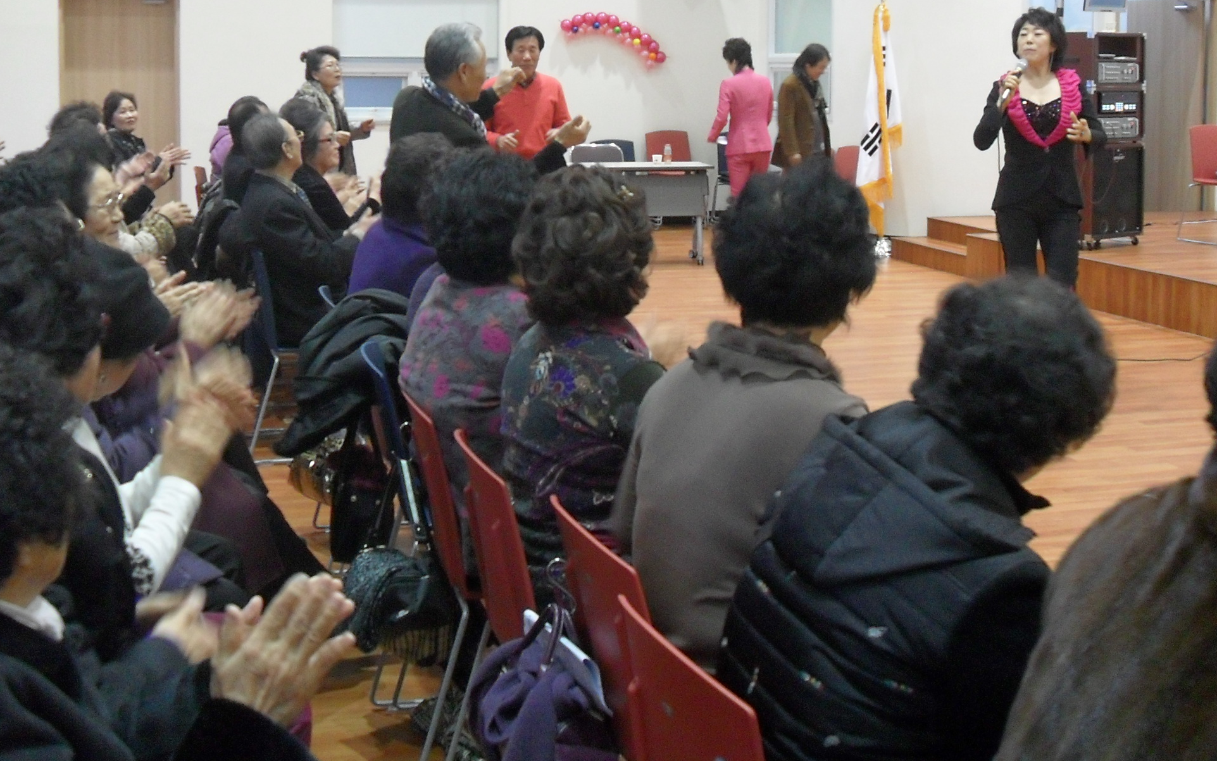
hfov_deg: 40.3
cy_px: 172
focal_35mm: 50
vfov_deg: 25.5
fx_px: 1658
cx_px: 669
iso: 200
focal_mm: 6.2
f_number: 2.8
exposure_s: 1/30
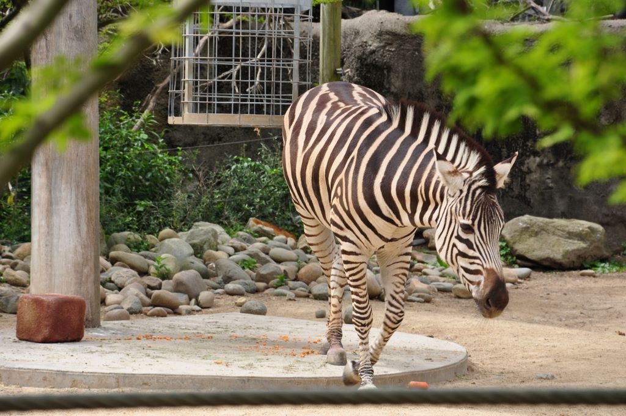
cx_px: 313
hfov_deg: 13.1
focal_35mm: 158
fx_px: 2735
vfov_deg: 8.7
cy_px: 208
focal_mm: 105
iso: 200
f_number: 10
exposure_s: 1/200
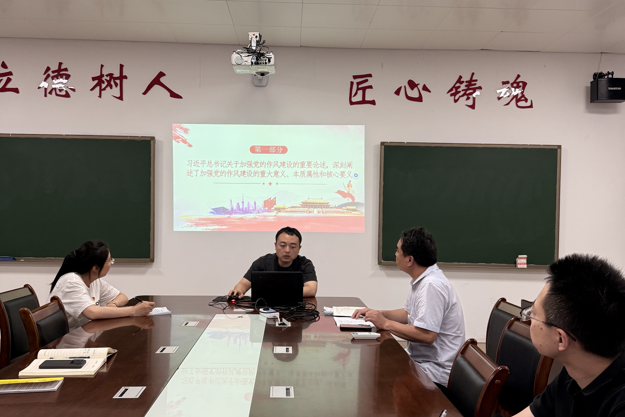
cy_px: 216
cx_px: 312
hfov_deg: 71.5
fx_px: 434
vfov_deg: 51.3
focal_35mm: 25
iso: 200
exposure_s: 1/120
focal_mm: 6.76
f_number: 1.78
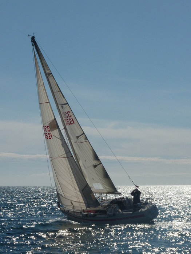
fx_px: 824
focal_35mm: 112
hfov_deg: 13.2
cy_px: 127
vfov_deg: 17.6
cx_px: 96
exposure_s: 1/1300
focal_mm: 12.8
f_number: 6.3
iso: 80
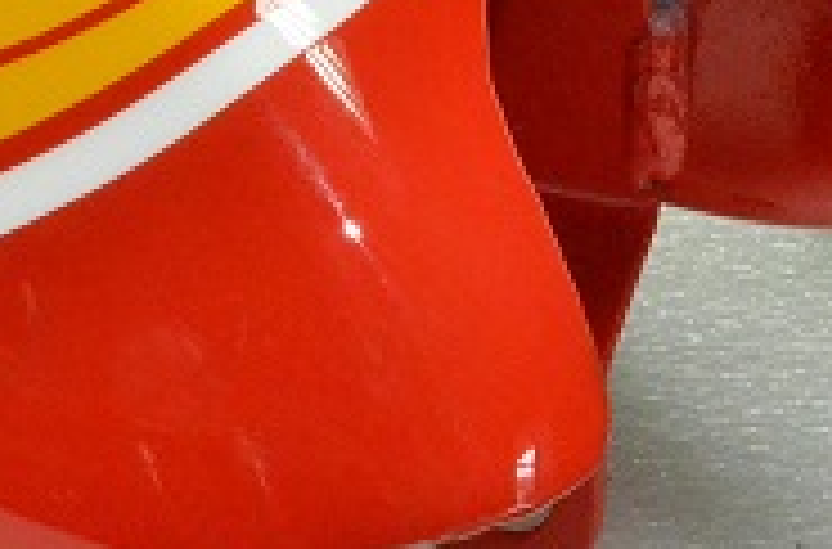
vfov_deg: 5.2
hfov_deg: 7.8
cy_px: -110
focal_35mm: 260
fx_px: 5989
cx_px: -261
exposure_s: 1/250
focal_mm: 50
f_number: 14
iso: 6400
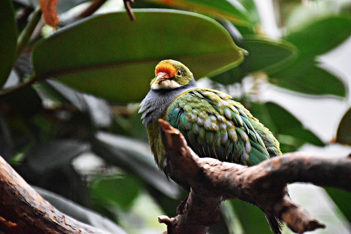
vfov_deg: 6.5
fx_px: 2048
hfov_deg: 9.8
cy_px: 117
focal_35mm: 210
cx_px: 176
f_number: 5.6
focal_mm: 140
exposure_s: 1/500
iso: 12800
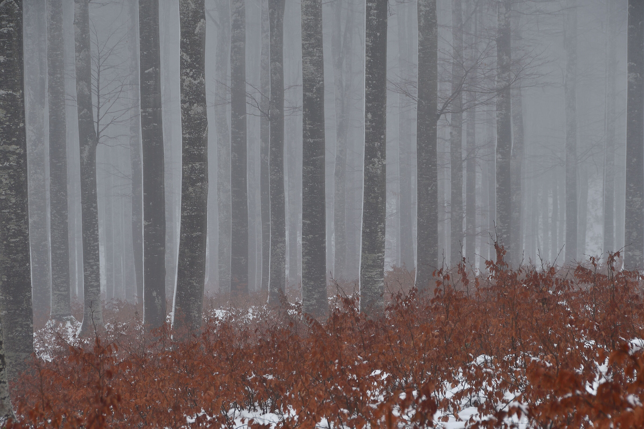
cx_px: 322
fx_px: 2540
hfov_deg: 14.4
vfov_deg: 9.7
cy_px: 214
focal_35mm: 142
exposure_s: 1/3
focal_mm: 95
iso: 100
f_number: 8
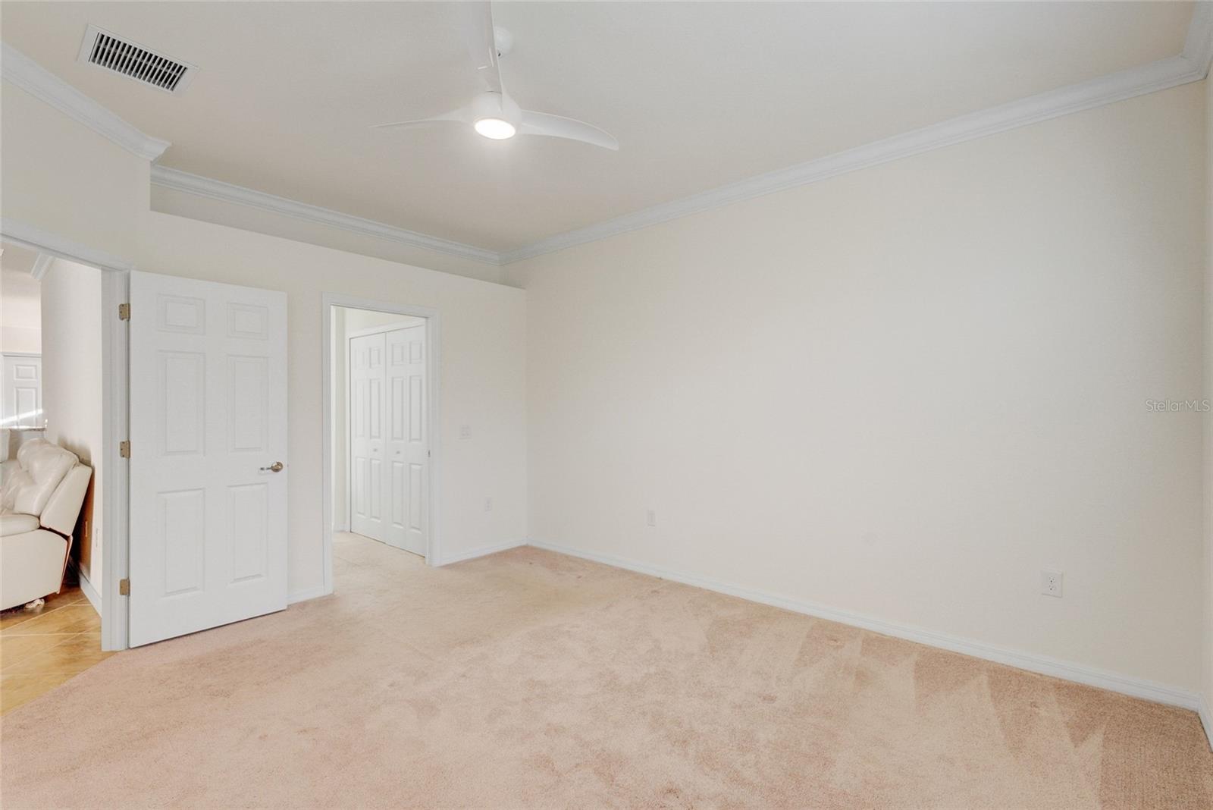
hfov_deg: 96.7
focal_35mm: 16
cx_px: 606
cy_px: 405
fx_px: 539
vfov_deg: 73.8
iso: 400
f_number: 8
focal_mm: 16
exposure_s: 1/15
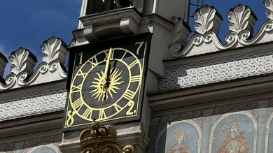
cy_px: -24
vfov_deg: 5.6
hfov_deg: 10.0
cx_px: 124
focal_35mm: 215
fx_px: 1556
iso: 32
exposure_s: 1/1263
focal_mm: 9
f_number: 2.8
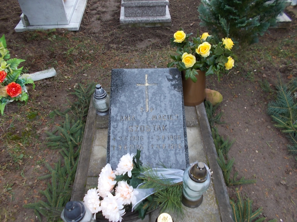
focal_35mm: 26
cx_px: 148
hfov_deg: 67.3
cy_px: 111
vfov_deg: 53.1
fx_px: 223
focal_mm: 4.6
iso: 80
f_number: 3.2
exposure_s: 1/40
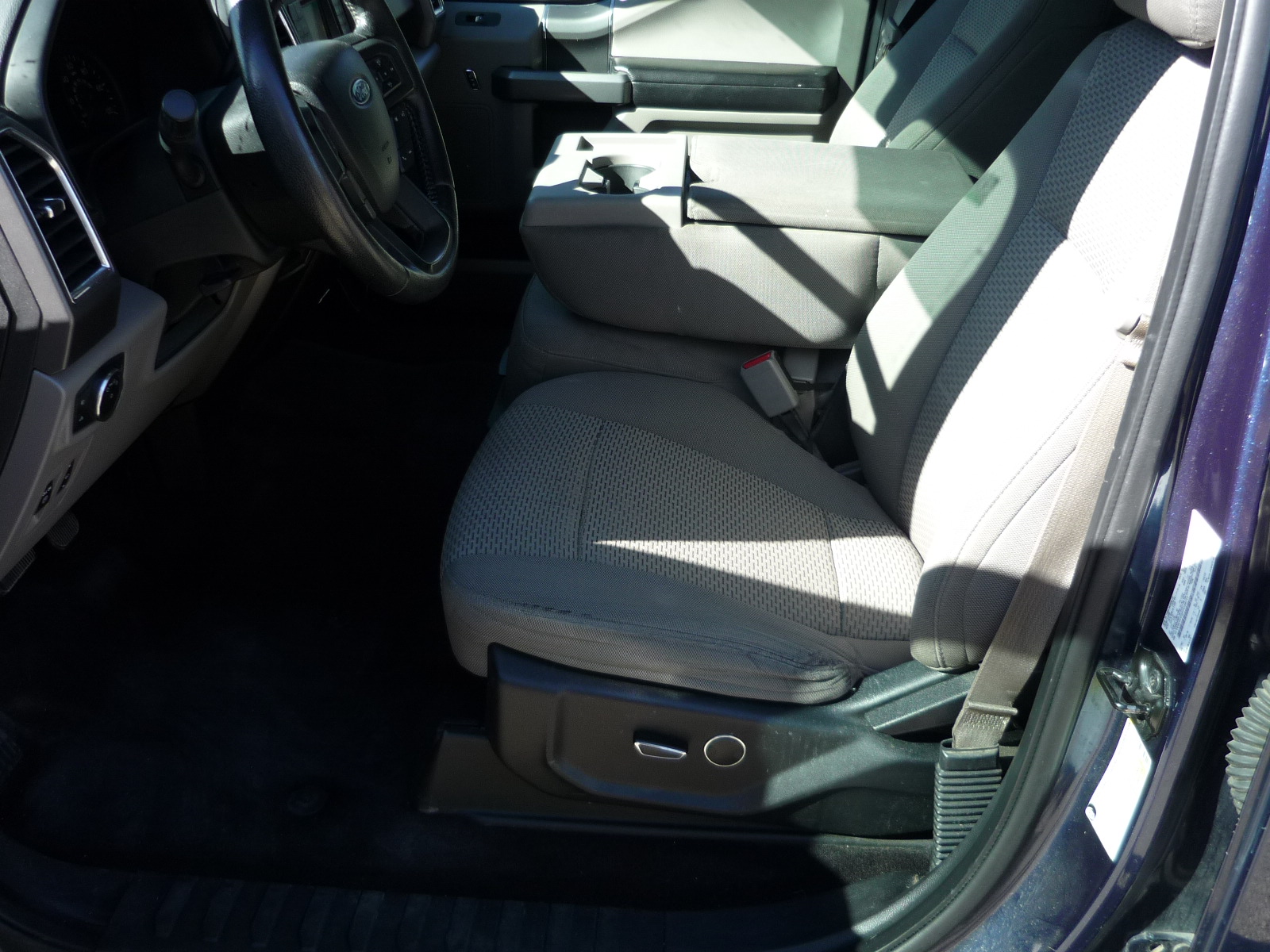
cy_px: 476
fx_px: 1211
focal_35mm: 33
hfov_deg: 55.4
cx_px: 635
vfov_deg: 42.9
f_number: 2.8
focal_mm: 5.5
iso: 100
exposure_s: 1/160
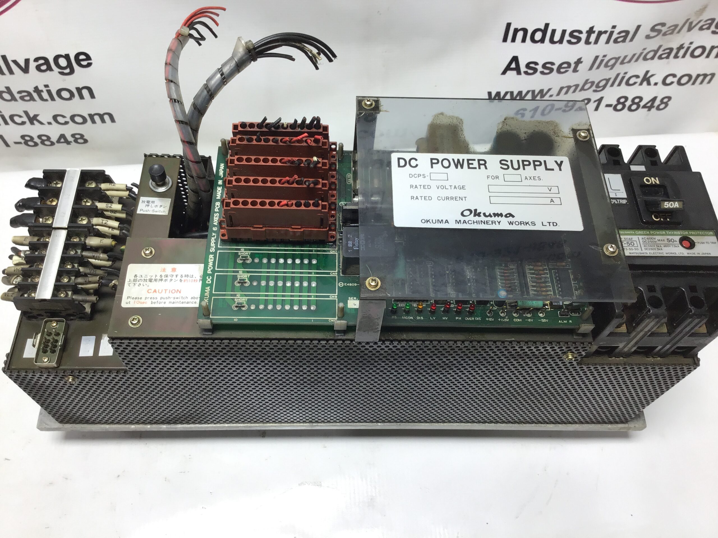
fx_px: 643
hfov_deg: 58.4
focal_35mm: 31
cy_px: 269
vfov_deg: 45.4
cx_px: 359
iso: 40
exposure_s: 1/120
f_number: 2.4
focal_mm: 3.3
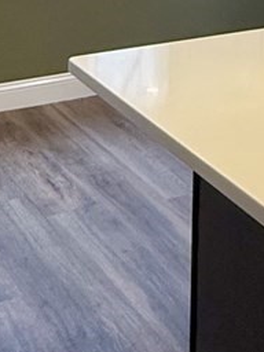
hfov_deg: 17.4
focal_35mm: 84
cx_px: 213
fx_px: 854
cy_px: -155
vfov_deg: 20.4
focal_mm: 2.22
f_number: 2.2
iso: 400
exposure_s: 1/120
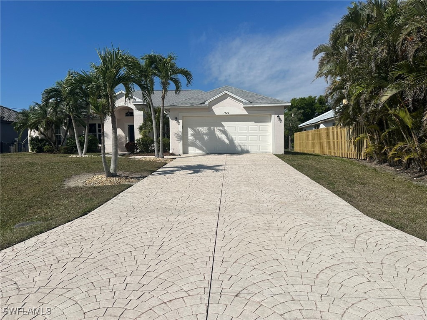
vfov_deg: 56.8
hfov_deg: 71.6
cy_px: 160
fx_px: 296
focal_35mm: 24
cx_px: 214
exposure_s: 1/13699
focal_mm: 6.86
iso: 80
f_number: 1.78
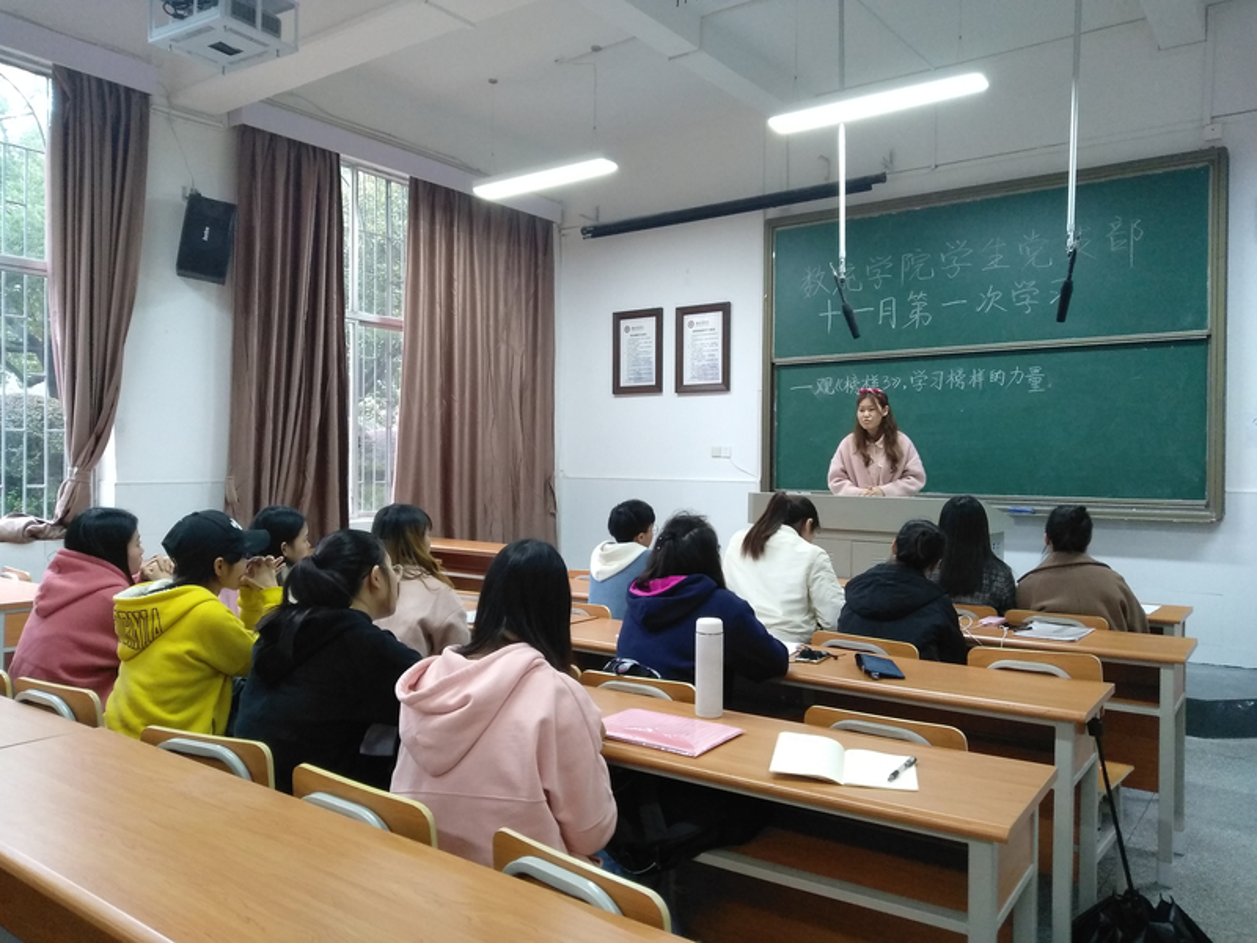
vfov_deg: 53.1
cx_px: 628
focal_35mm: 26
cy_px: 472
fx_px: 944
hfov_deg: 67.3
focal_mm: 3.82
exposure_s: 1/33
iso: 640
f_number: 2.2
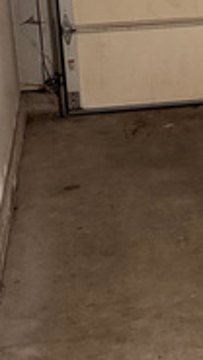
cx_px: 361
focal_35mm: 109
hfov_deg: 10.5
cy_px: 63
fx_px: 1039
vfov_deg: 19.4
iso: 800
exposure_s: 1/60
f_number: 1.78
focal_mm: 6.76
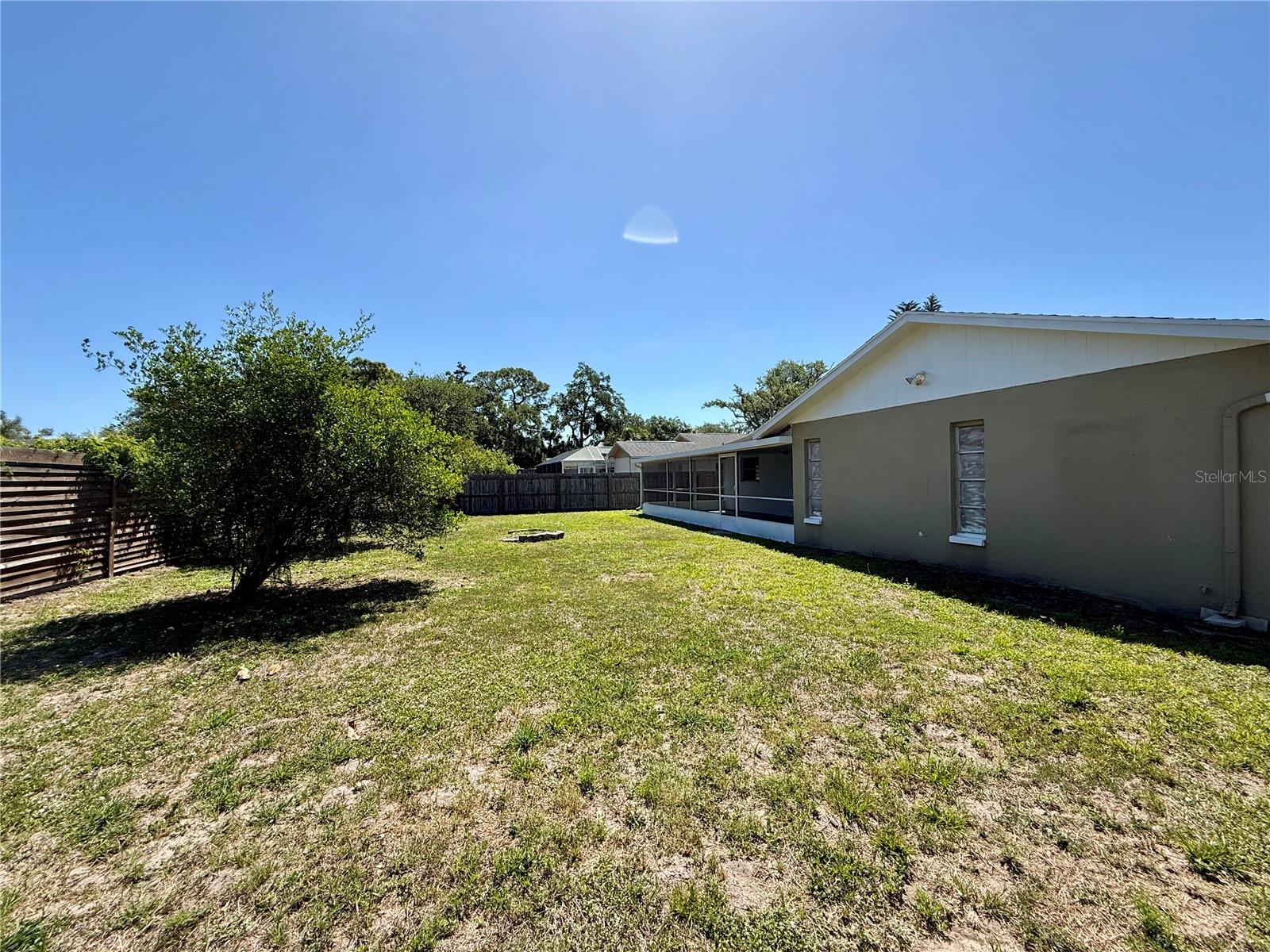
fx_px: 514
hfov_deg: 102.1
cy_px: 476
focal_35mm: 14
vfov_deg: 85.7
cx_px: 635
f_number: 2.2
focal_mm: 2.22
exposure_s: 1/2092
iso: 50
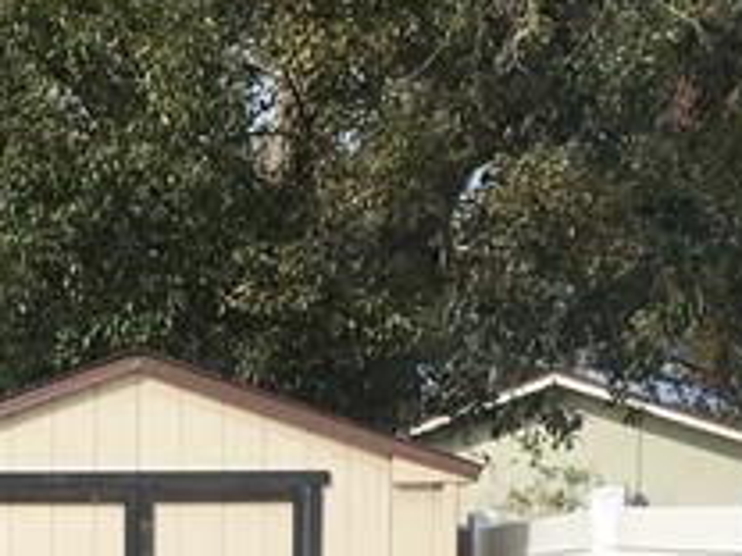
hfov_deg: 13.6
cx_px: -7
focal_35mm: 143
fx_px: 3065
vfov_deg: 9.7
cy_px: 1101
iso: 25
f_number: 2.2
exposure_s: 1/2198
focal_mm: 4.15
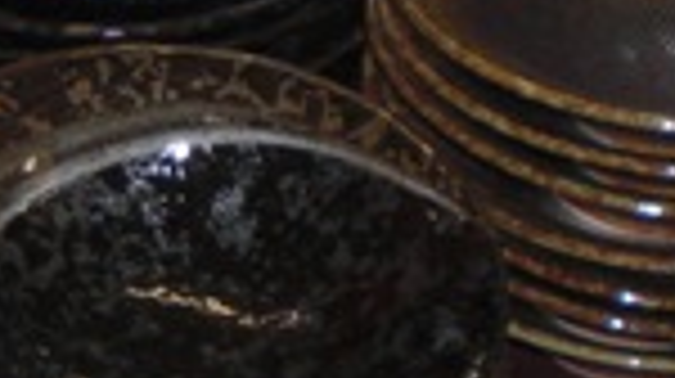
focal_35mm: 180
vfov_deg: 6.7
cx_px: -97
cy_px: 243
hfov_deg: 11.8
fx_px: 3218
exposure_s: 1/60
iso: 100
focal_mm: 6.3
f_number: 3.1
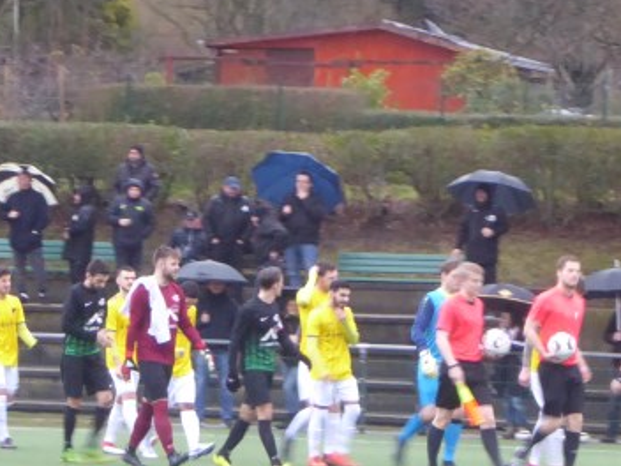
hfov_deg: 5.6
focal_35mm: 352
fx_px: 6315
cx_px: 123
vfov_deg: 4.2
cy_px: 141
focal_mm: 22.3
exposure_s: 1/20
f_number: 5.2
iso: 400
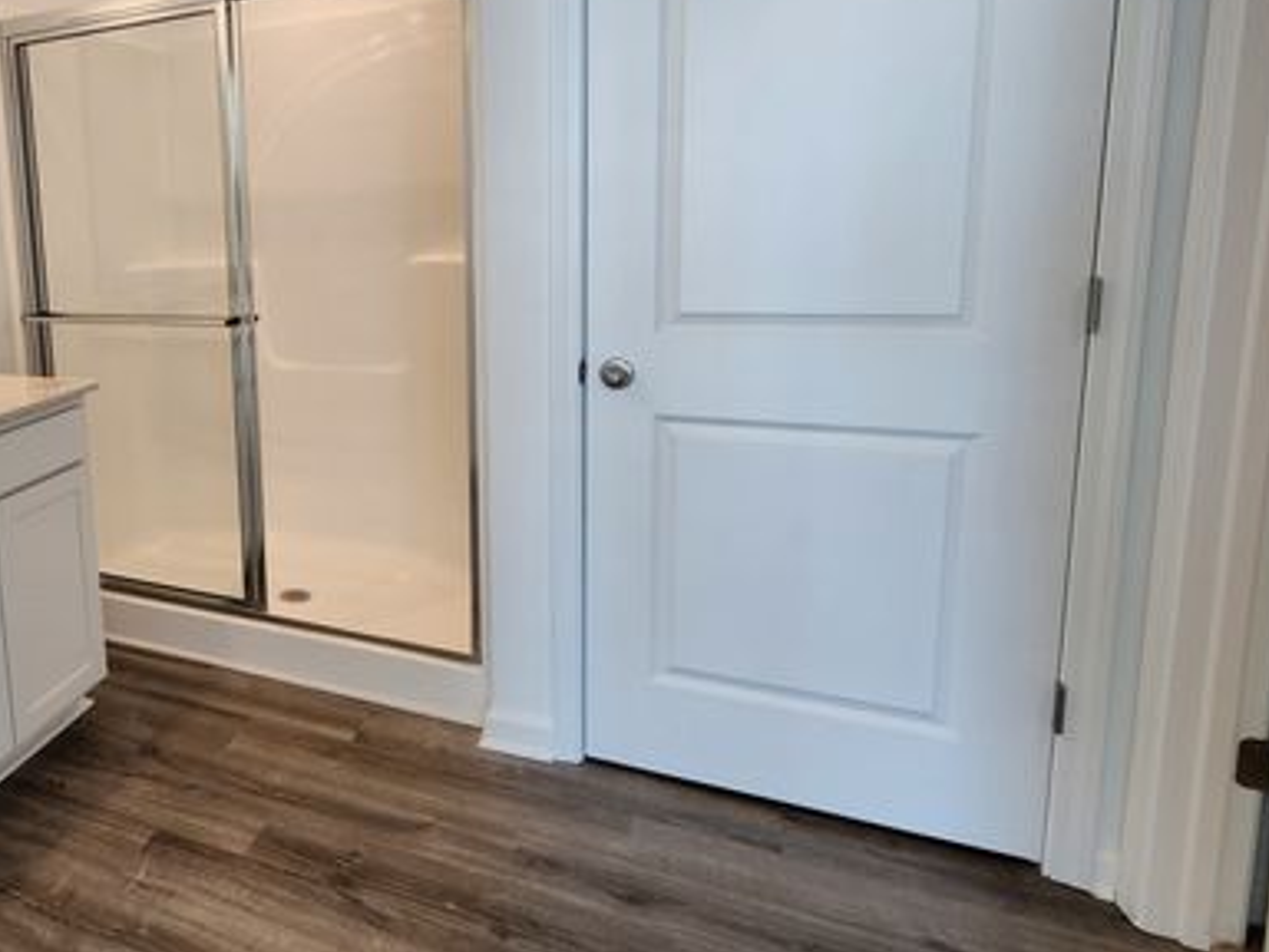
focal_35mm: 22
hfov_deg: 67.8
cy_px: 332
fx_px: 807
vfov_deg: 59.9
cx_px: 221
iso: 64
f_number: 2.2
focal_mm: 2.2
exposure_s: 1/60
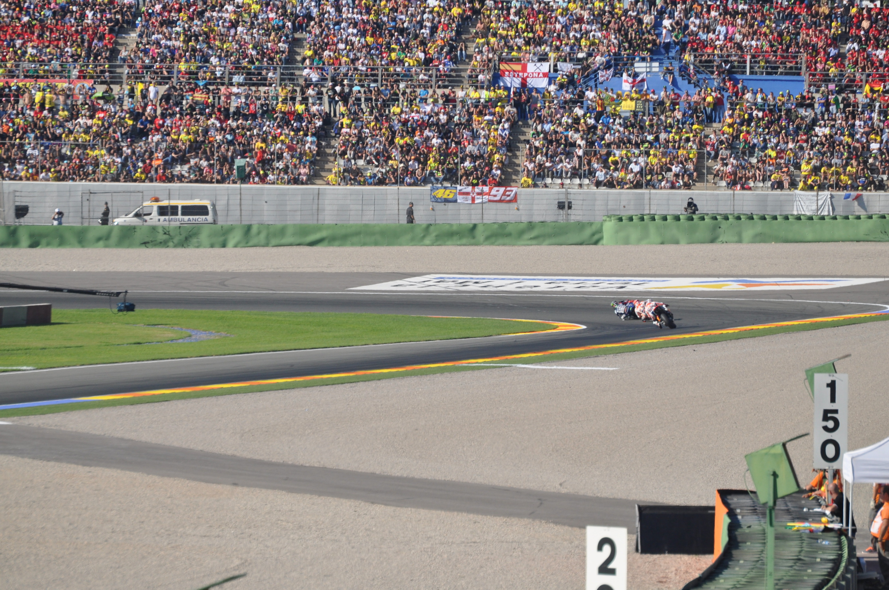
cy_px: 295
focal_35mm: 300
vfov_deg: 4.6
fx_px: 7399
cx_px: 444
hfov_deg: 6.9
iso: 320
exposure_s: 1/1000
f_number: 8
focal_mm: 200
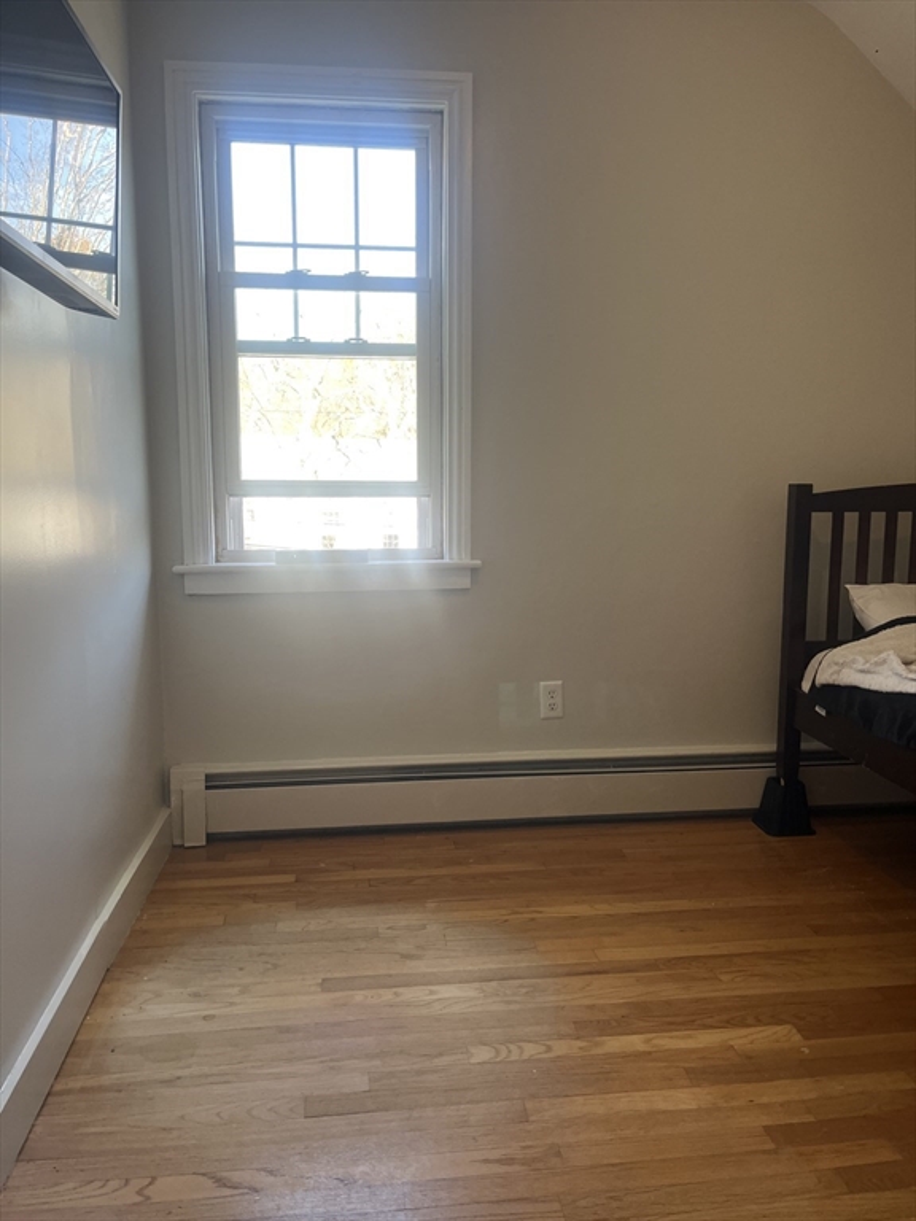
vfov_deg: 67.3
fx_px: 917
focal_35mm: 26
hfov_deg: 53.1
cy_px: 610
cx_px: 458
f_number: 1.6
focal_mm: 5.1
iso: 100
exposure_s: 1/120
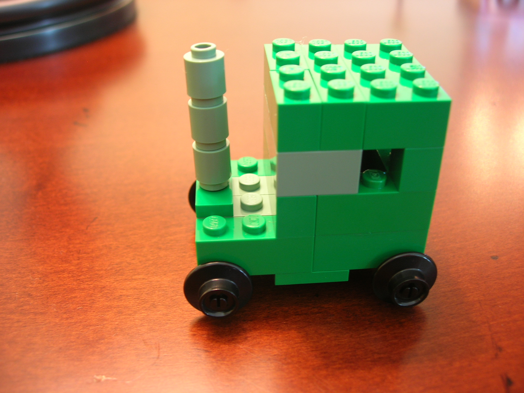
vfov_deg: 37.7
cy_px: 196
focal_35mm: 38
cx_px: 262
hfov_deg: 49.0
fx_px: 575
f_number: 2.8
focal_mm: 7.8
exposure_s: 1/3.9
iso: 64
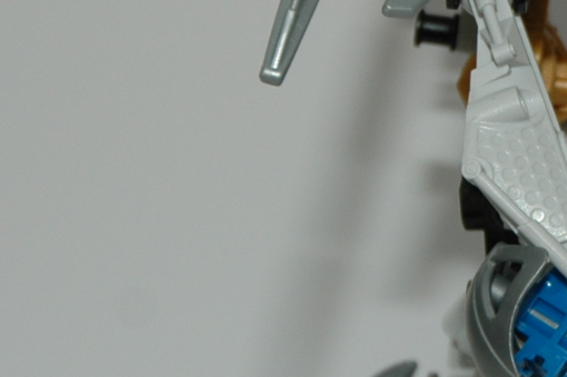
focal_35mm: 224
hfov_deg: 9.1
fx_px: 3525
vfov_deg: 6.1
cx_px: 554
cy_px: 212
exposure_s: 1/100
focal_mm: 34
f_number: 5
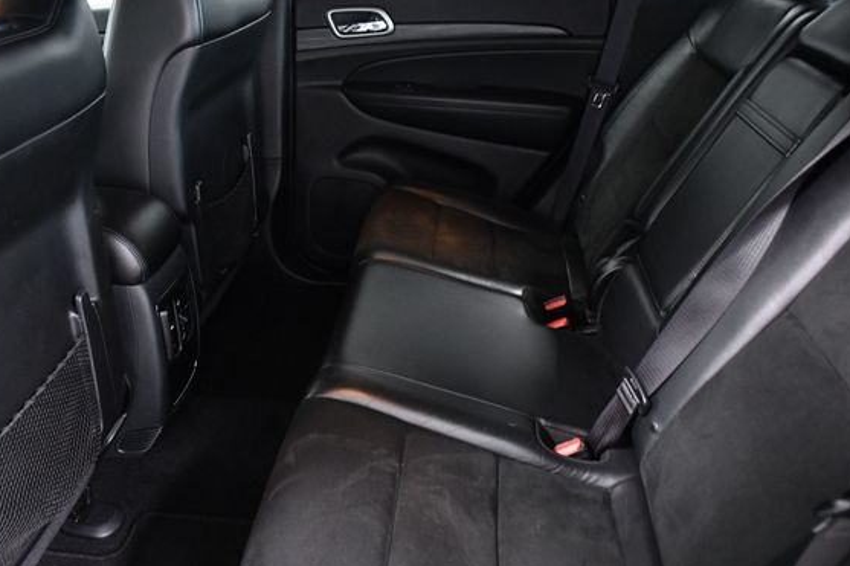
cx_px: 395
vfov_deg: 42.3
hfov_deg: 60.2
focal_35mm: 31
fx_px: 732
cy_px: 288
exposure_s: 1/50
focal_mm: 18
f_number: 3.5
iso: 2500
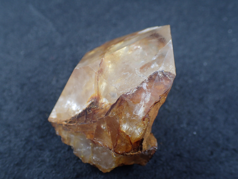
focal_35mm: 40
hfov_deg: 46.8
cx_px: 119
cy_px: 90
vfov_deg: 36.0
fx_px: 275
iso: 200
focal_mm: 7.34
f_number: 2.8
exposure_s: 1/160
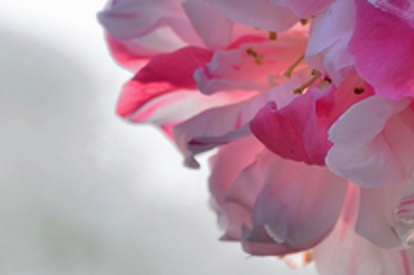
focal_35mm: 502
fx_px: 5768
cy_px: 67
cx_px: 266
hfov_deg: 4.1
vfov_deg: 2.7
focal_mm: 90
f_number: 8
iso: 100
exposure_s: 1/160
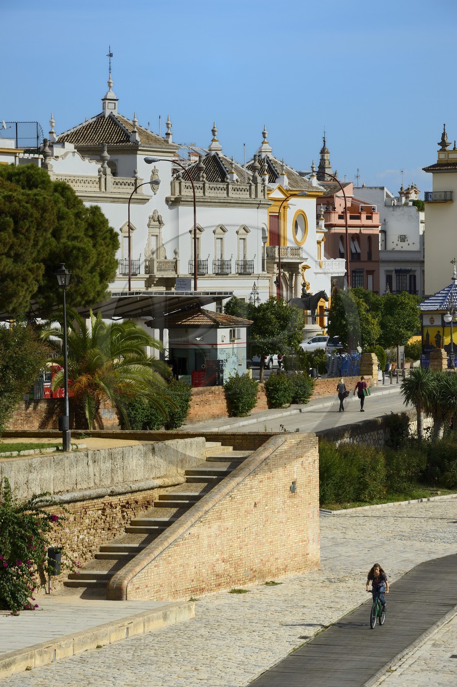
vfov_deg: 12.1
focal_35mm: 170
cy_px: 344
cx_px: 228
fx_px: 3242
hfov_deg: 8.1
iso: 200
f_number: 14
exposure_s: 1/250
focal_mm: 170
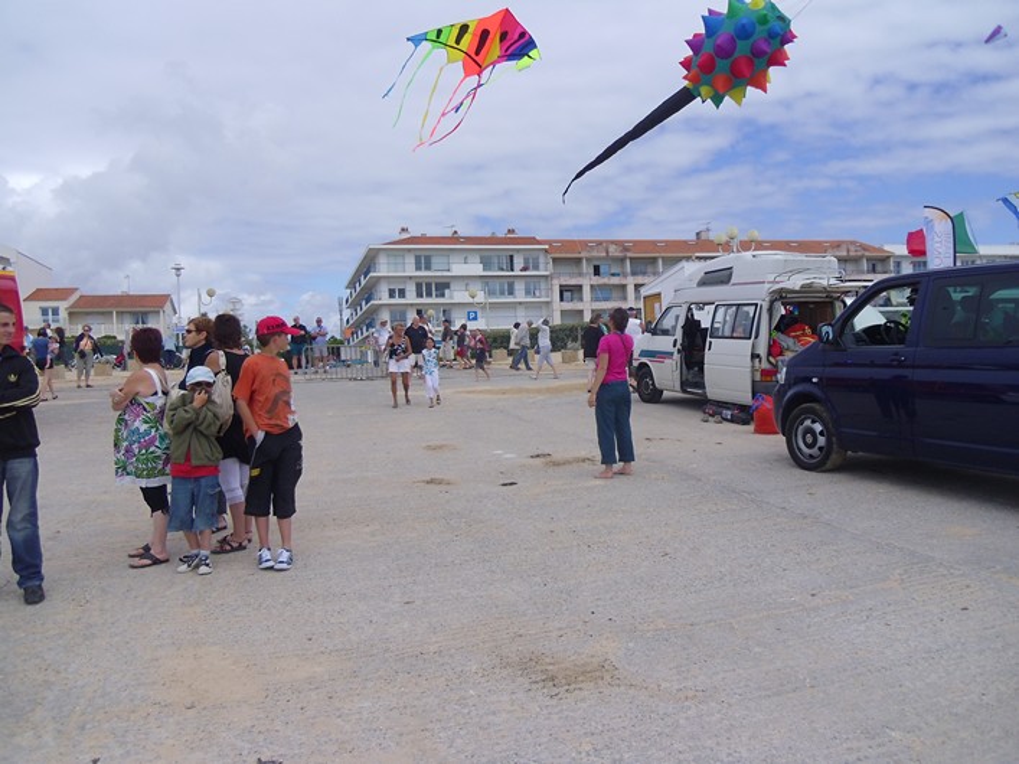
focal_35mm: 31
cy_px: 382
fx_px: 912
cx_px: 510
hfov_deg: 58.4
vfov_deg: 45.4
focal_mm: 5.6
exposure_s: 1/173
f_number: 9.5
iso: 80
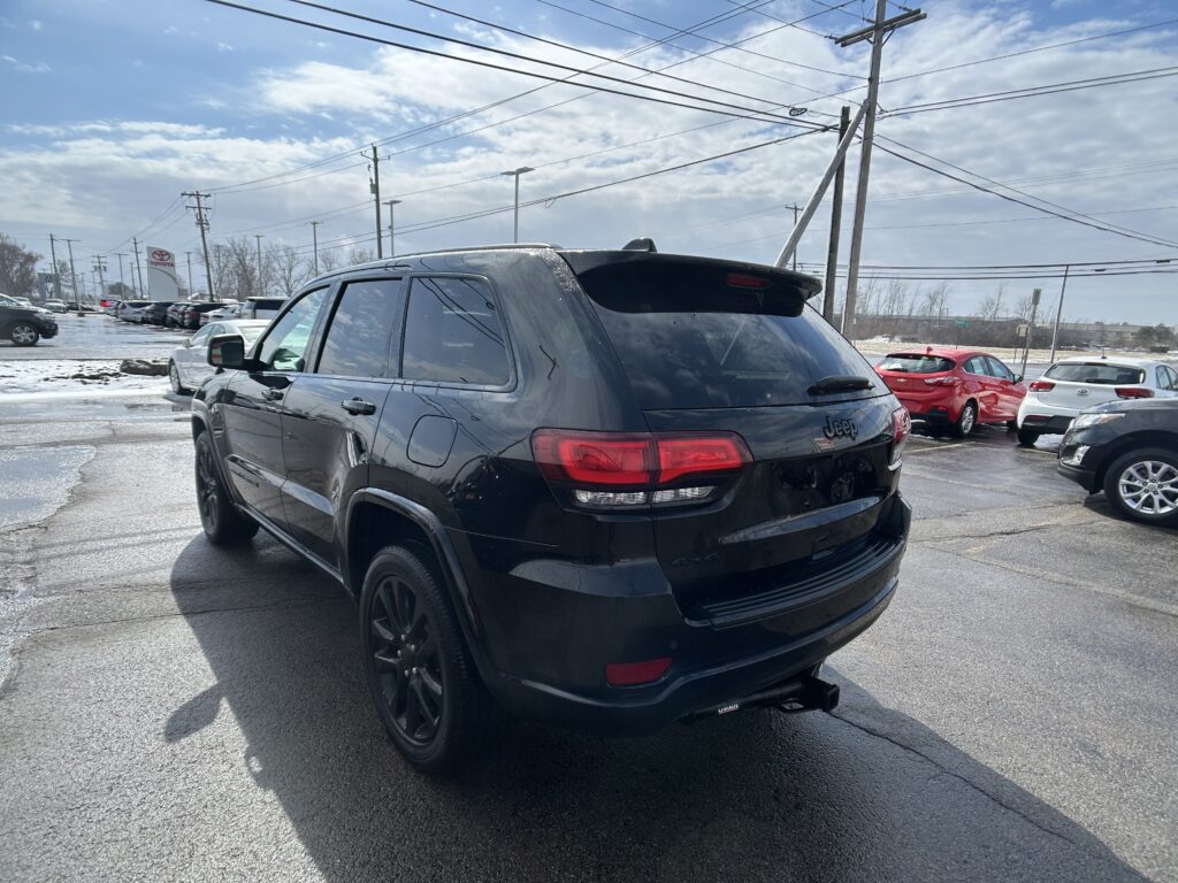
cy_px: 442
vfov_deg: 53.1
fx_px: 885
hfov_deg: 67.3
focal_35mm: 26
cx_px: 589
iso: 50
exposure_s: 1/6993
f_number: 1.5
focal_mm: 5.7
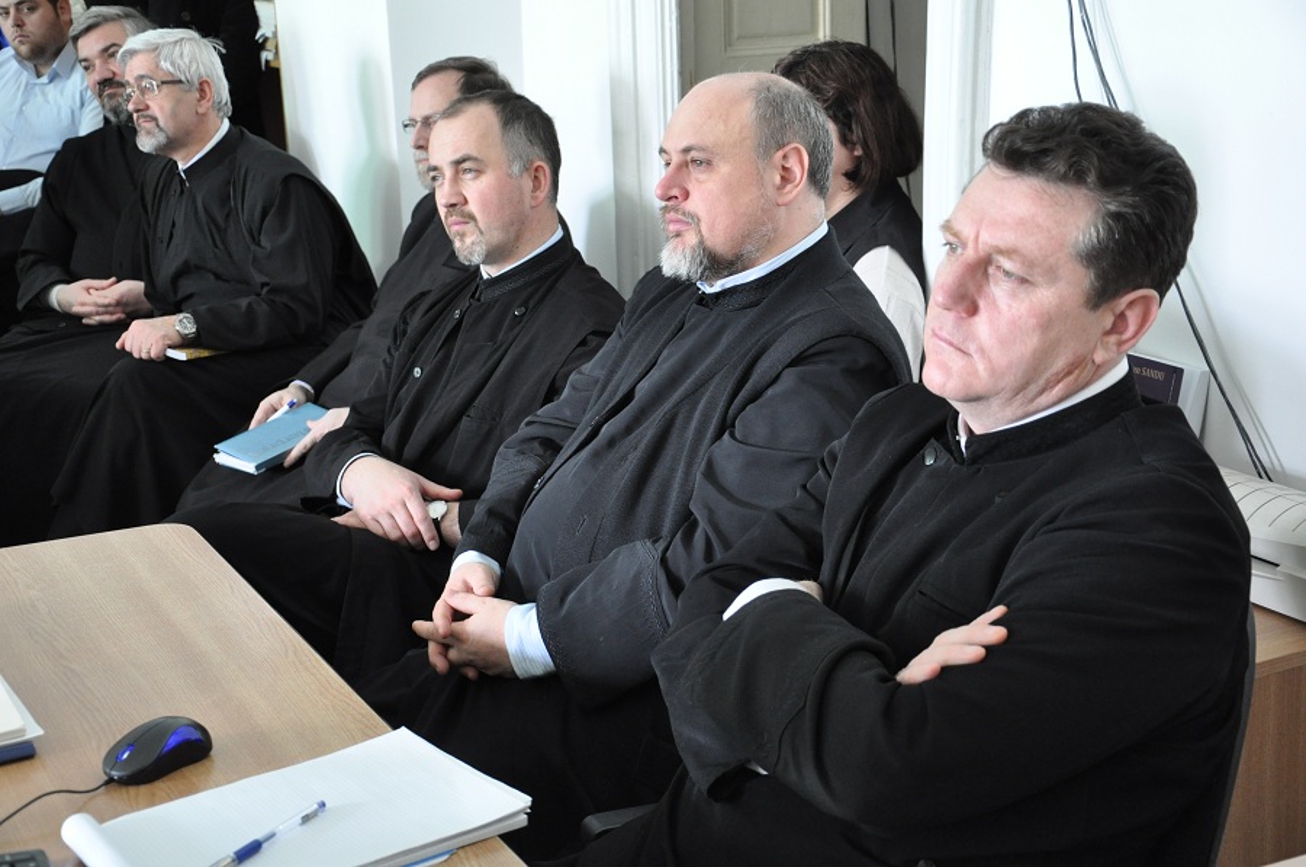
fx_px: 1902
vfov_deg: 25.7
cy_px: 434
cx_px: 653
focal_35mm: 52
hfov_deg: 37.9
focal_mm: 35
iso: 1250
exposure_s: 1/30
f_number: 4.5
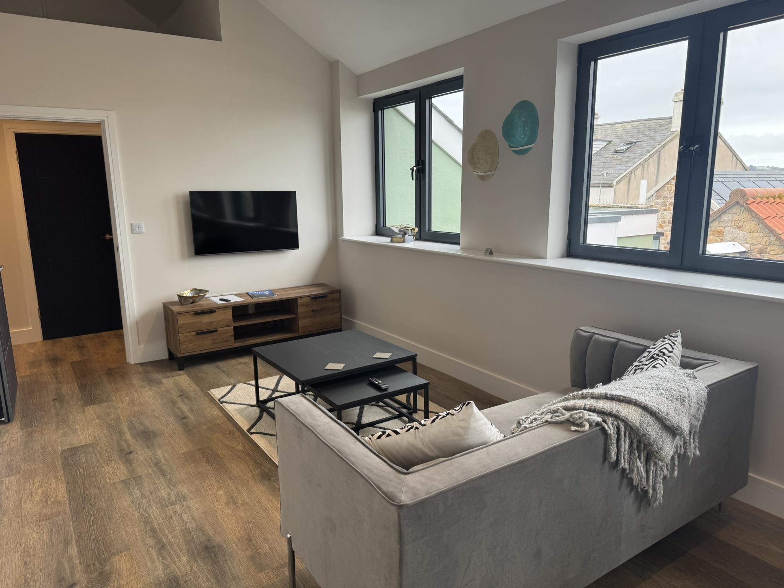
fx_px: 544
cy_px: 294
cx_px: 392
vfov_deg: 56.8
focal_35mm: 24
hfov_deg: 71.6
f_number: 1.78
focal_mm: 6.76
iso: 64
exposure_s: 1/100
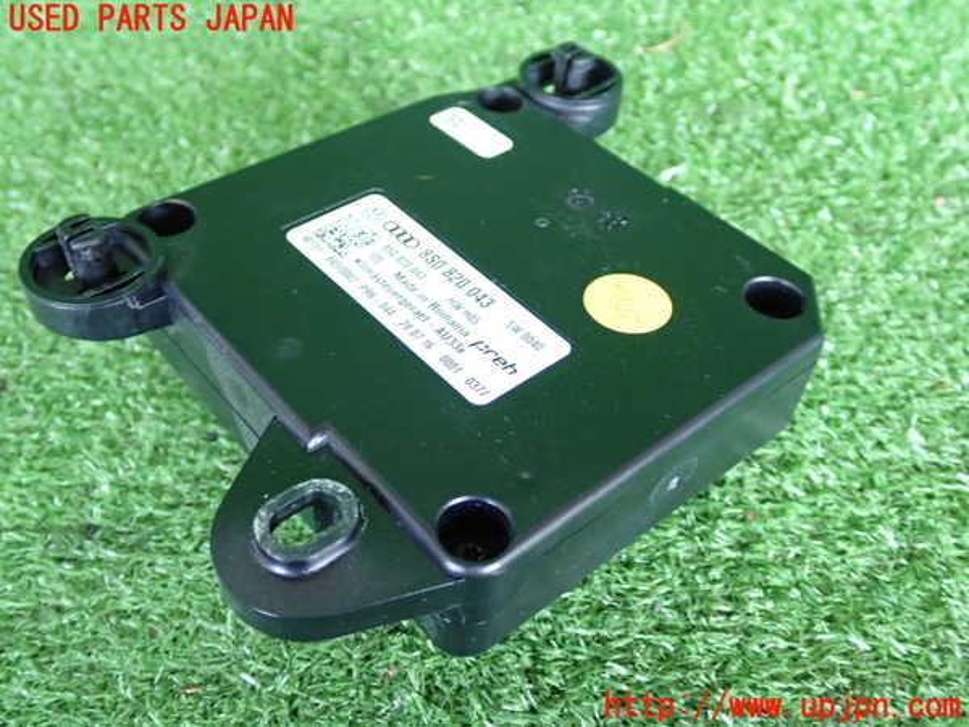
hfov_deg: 51.4
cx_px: 484
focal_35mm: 36
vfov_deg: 39.7
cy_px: 364
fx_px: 1008
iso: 400
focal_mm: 6.37
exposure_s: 1/40
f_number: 2.5
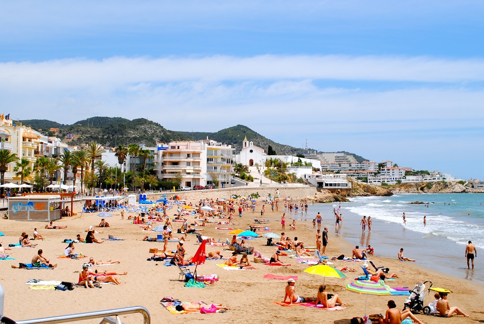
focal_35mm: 42
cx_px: 242
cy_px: 162
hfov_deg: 46.4
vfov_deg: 32.0
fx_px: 565
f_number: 9
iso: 100
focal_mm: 28
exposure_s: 1/320
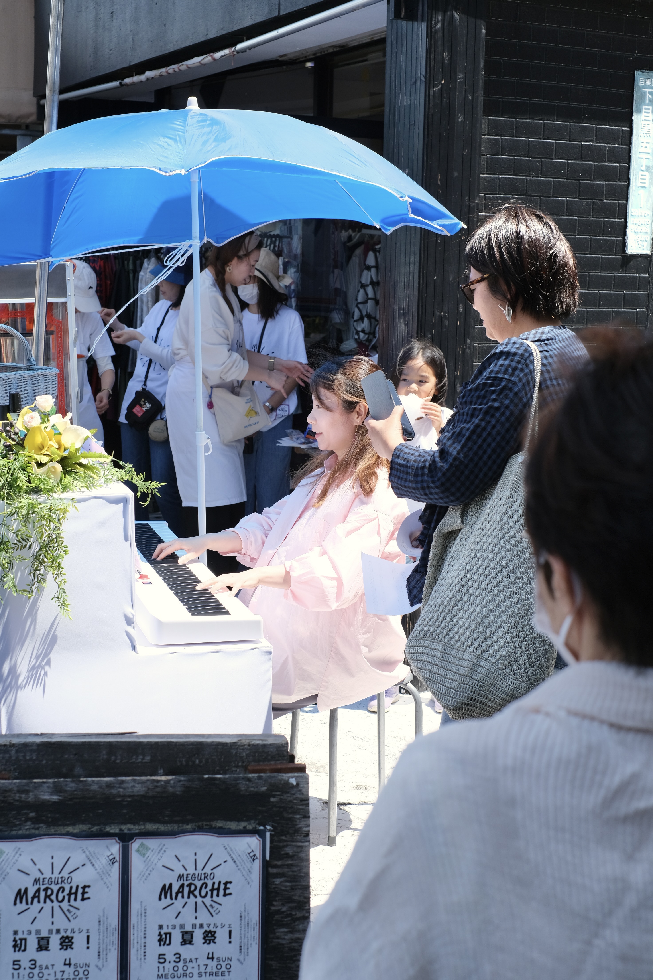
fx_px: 1442
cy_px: 490
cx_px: 326
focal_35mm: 53
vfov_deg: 37.5
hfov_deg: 25.5
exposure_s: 1/500
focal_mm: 35
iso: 320
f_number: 5.6
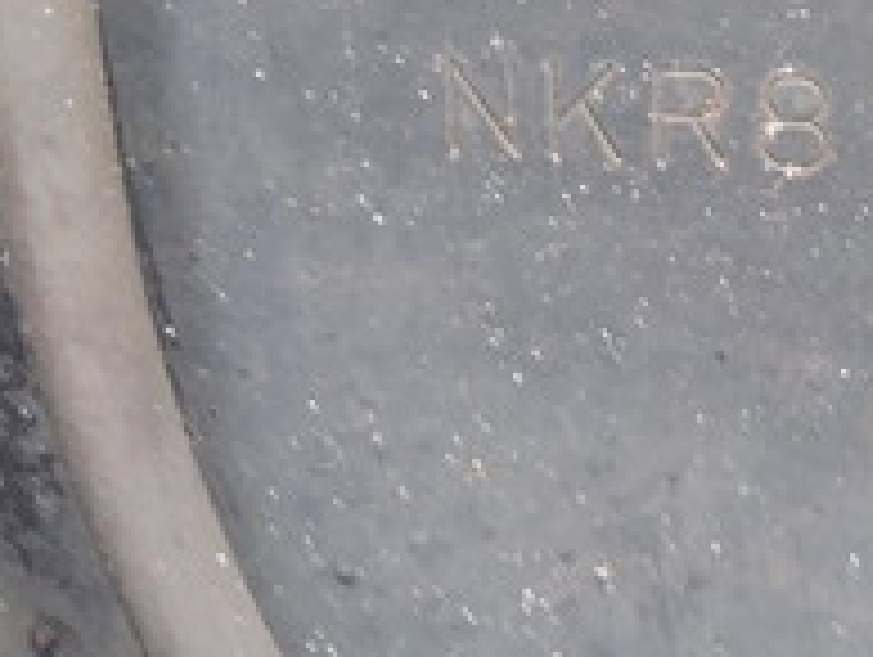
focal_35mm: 89
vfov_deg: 16.4
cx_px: 981
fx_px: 2247
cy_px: 45
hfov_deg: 20.8
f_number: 2.2
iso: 100
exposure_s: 1/30
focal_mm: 3.46
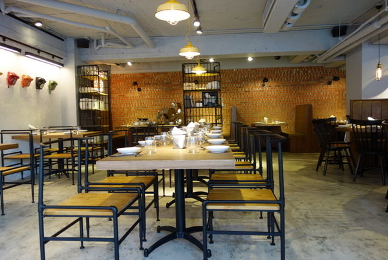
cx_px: 194
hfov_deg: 65.4
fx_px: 302
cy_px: 130
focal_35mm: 28
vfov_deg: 46.5
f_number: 1.8
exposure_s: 1/30
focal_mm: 10.4
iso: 160
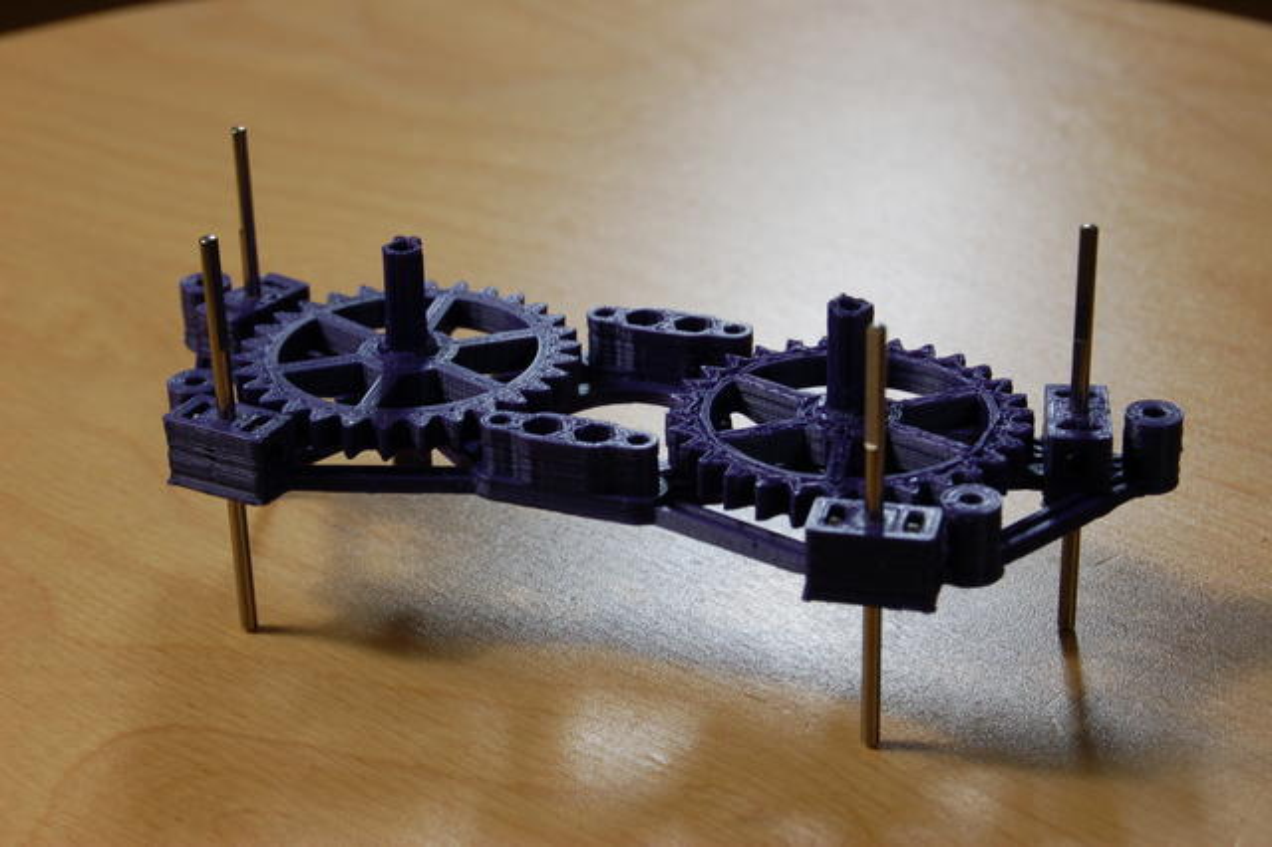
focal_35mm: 82
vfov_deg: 16.5
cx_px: 636
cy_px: 424
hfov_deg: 24.6
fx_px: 2913
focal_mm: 55
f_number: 11
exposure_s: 1/20
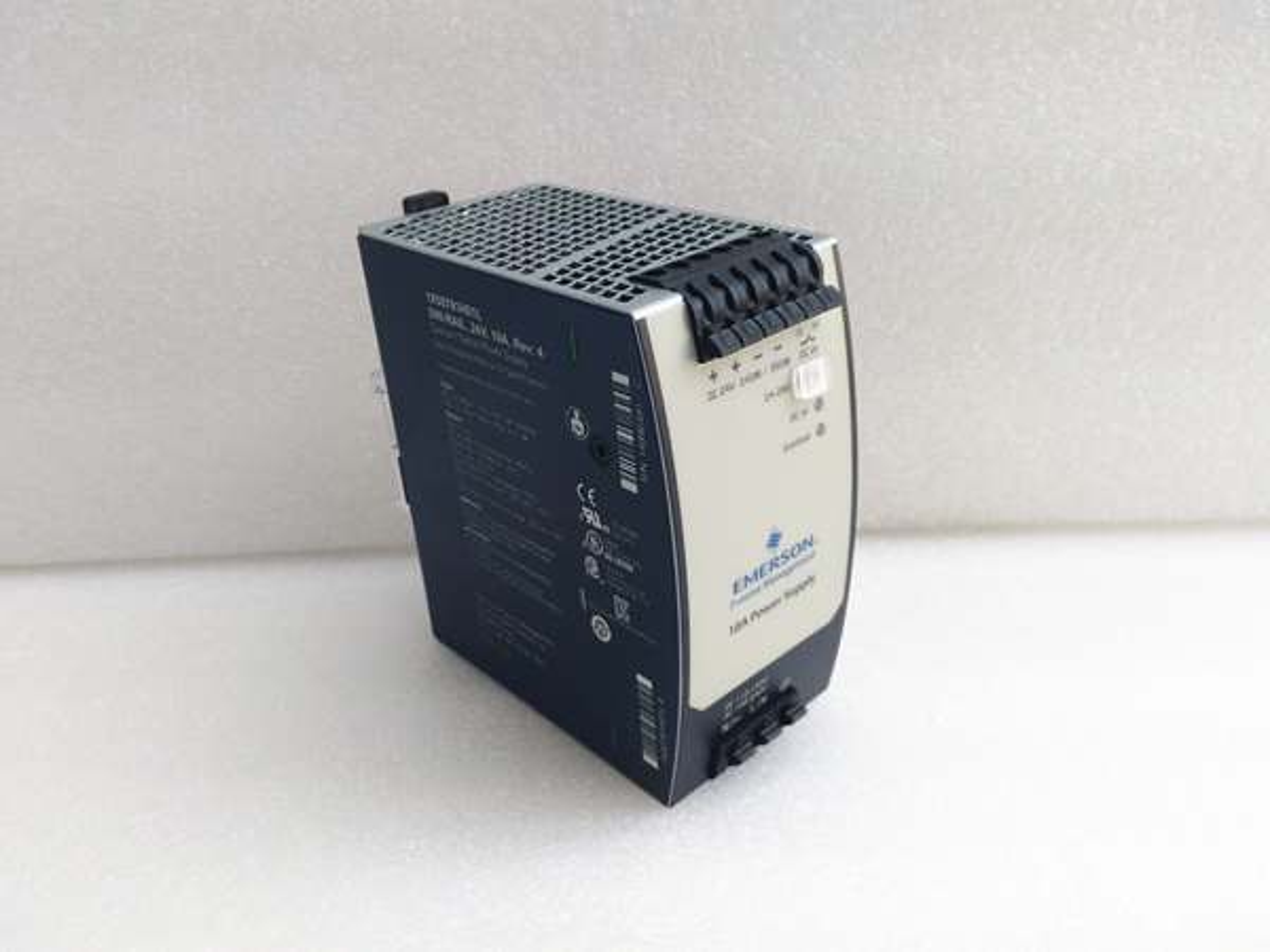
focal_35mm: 27
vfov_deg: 51.4
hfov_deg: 65.3
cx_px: 635
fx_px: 991
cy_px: 476
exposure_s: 1/33
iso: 172
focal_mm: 3.79
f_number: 2
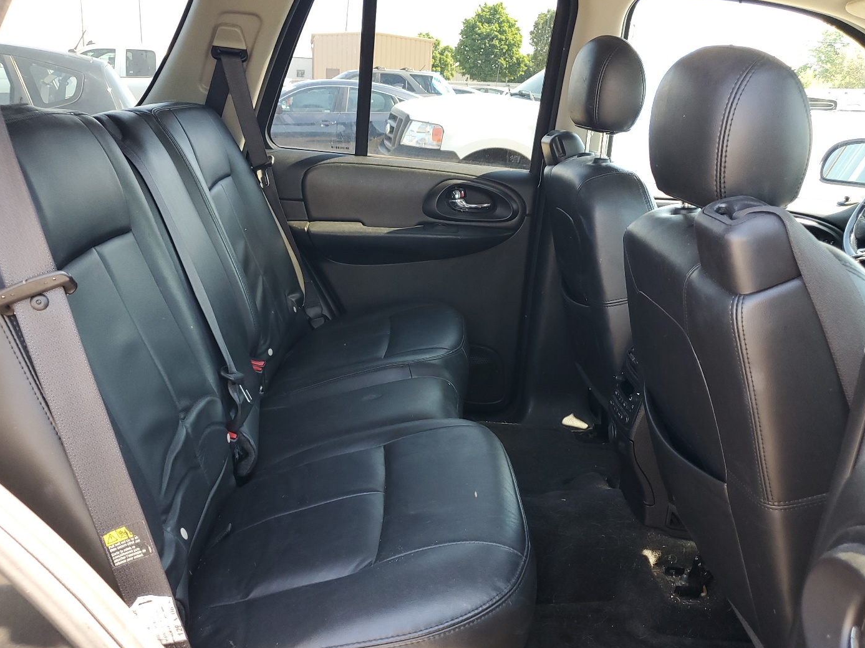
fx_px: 750
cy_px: 369
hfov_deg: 59.9
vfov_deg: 46.7
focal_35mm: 30
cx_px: 408
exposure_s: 1/120
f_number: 1.5
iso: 61
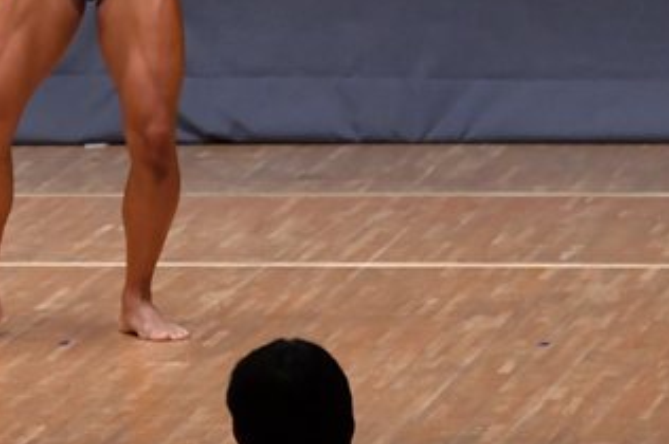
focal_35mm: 589
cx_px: -111
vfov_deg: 2.3
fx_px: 10934
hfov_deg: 3.5
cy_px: -19
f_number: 5.6
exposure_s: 1/400
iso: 6400
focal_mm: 160
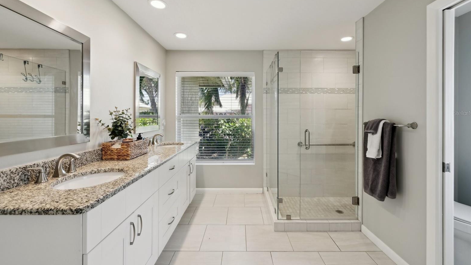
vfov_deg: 70.1
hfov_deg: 103.0
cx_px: 239
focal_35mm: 15
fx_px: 187
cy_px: 113
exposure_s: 1/125
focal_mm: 14
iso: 400
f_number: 8
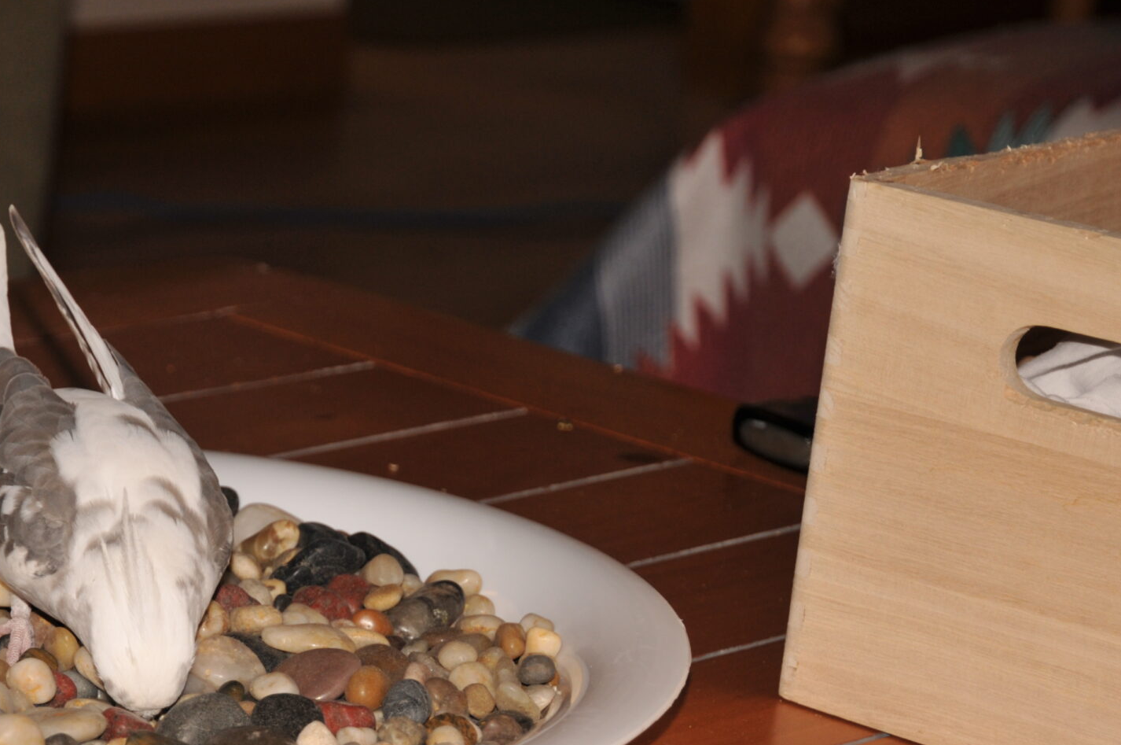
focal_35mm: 140
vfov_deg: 9.7
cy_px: 664
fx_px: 4354
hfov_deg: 14.6
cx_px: 177
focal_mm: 52
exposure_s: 1/60
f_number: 5
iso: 200
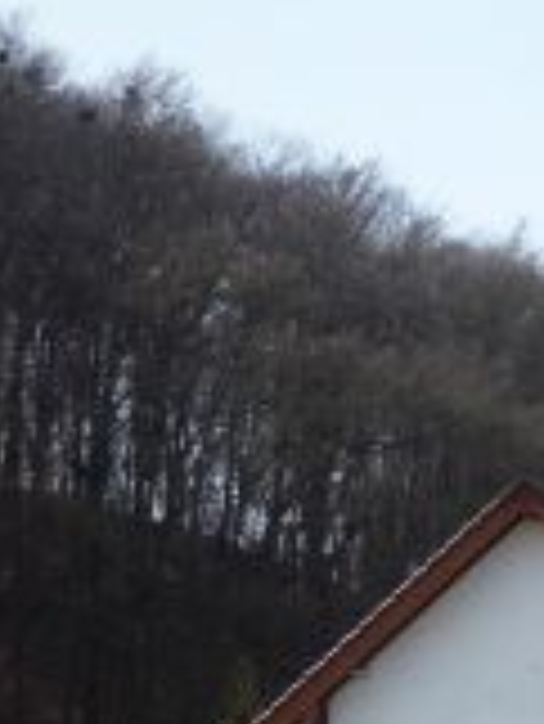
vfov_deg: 14.6
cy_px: 1039
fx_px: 2658
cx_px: 1353
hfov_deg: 10.0
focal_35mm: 127
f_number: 4.5
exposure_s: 1/400
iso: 100
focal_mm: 5.2
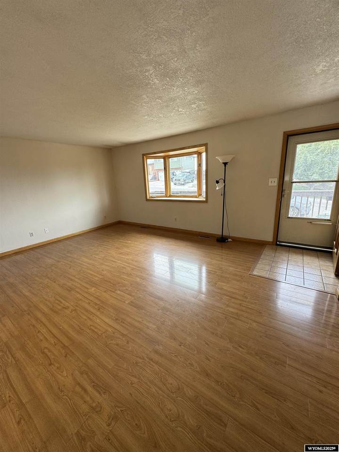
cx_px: 170
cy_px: 226
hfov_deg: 85.7
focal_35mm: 14
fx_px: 183
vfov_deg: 102.1
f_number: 2.2
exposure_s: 1/99
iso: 80
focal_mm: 2.22
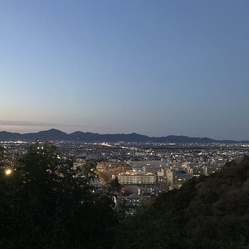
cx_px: 101
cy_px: 128
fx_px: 285
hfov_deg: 47.0
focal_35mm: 35
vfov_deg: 47.2
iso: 640
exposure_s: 1/30
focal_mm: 3.99
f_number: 1.8
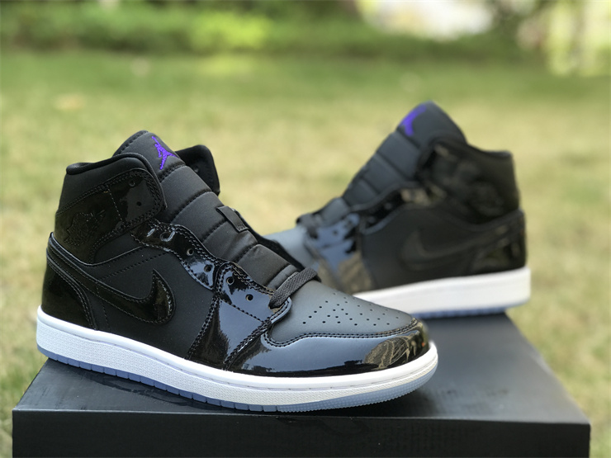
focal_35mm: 57
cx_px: 306
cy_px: 229
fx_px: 1006
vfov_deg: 25.7
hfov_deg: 33.8
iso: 25
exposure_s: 1/100
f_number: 2.8
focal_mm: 6.6
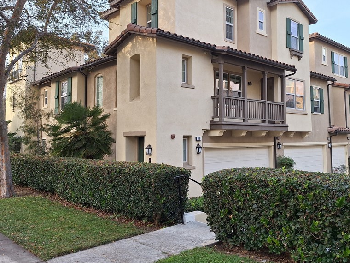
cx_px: 176
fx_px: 313
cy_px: 115
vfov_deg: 45.4
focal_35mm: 31
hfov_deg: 58.4
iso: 40
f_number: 1.8
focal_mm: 5.54
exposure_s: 1/510
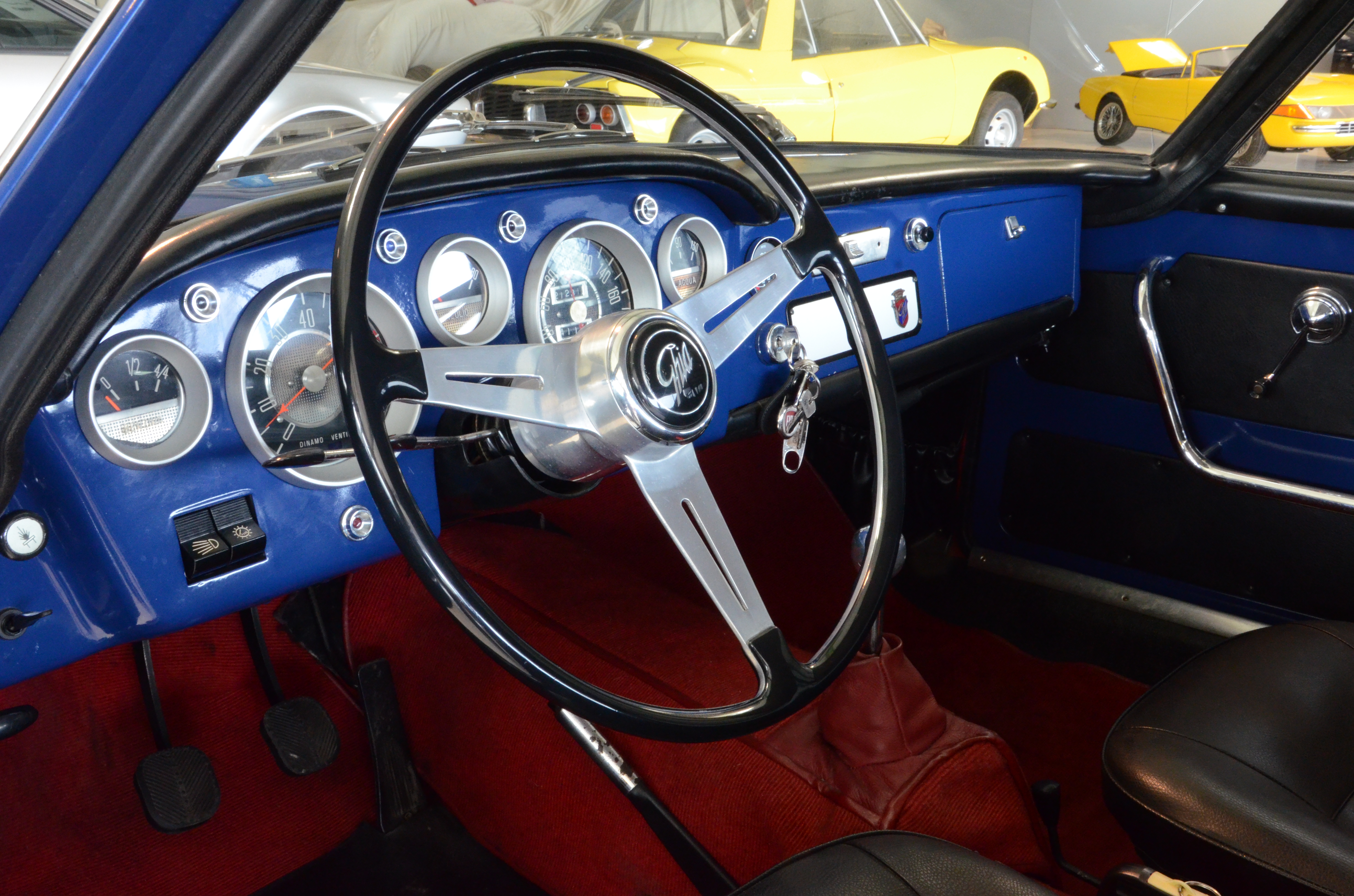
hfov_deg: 51.4
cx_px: 677
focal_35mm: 38
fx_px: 1407
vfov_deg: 35.3
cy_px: 448
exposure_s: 1
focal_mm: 25
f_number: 20
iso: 2500
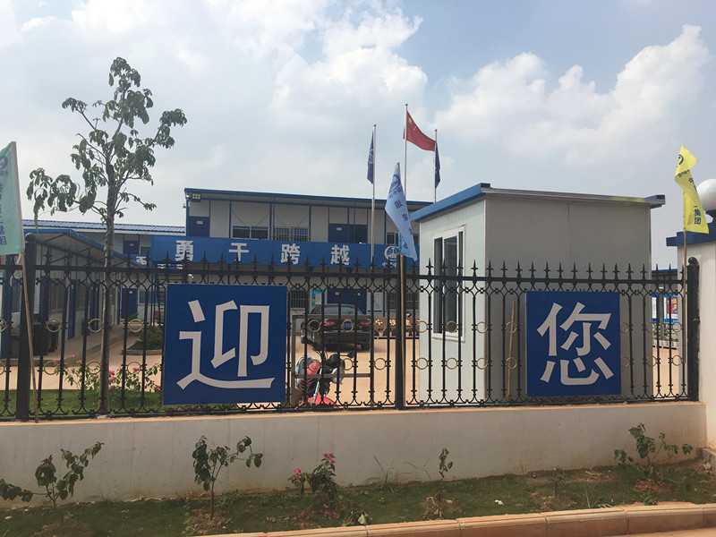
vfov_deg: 48.2
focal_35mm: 29
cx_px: 358
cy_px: 268
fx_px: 600
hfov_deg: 61.7
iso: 25
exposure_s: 1/1748
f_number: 2.2
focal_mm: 4.15
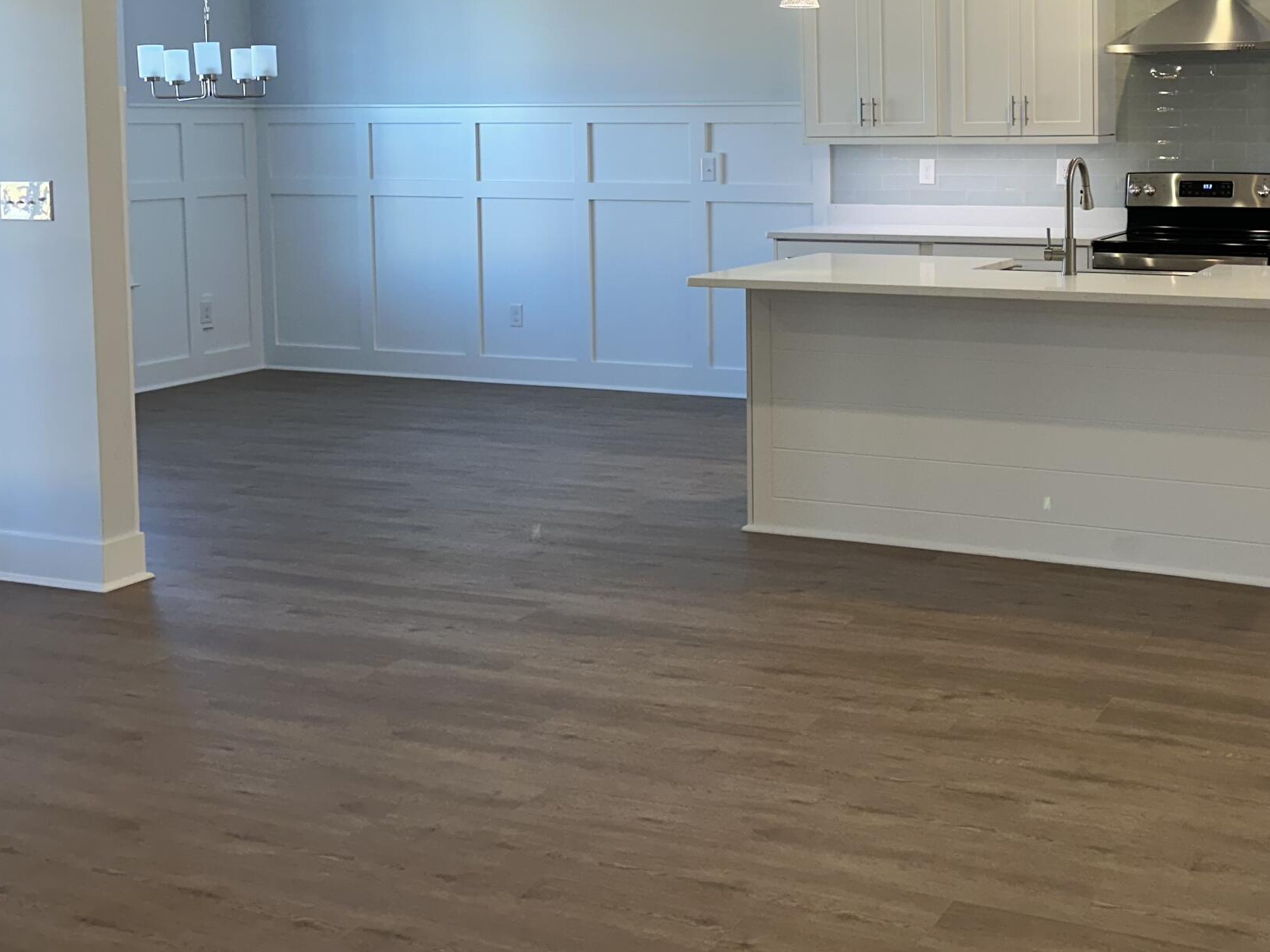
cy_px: 226
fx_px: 1614
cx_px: 936
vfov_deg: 32.2
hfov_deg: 41.8
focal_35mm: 44
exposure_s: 1/120
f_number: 1.78
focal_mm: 6.86
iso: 160
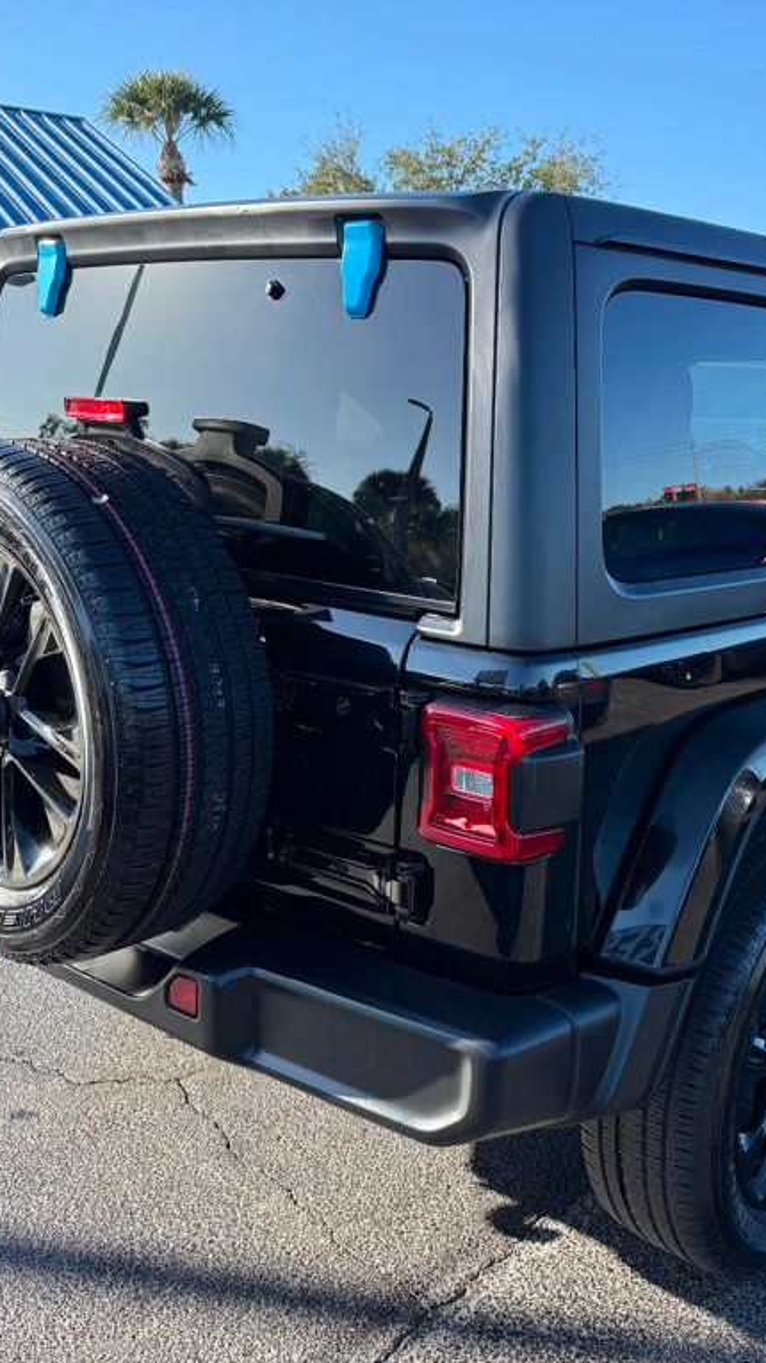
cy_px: 682
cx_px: 579
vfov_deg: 56.6
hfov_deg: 33.0
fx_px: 1265
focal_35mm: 35
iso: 100
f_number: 1.78
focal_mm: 6.76
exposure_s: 1/1250
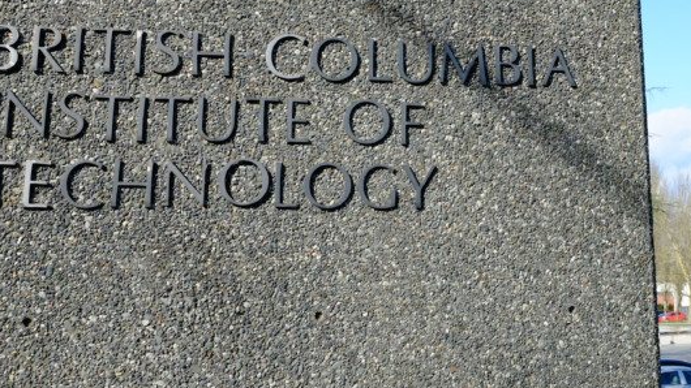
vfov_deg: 19.9
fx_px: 1081
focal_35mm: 59
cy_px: 27
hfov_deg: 34.5
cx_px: 537
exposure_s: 1/1500
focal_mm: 19.6
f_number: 4.5
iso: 500
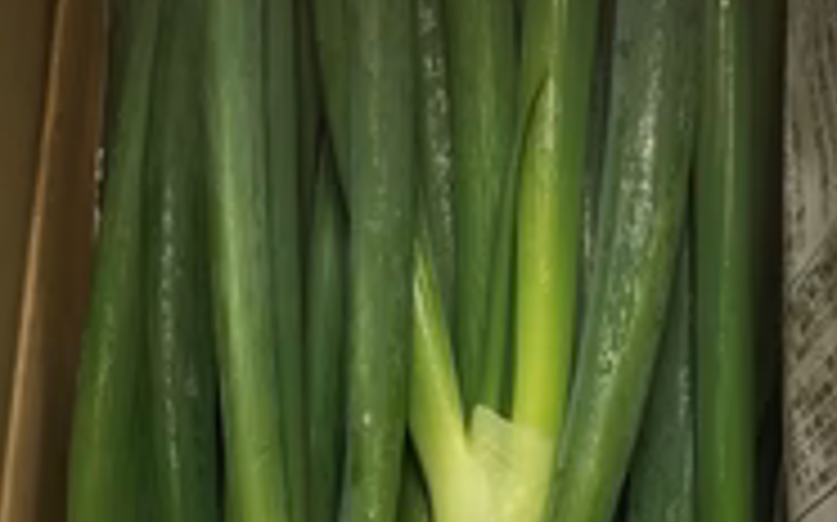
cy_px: 580
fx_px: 1505
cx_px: 513
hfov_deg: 31.0
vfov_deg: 18.9
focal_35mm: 66
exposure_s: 1/30
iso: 100
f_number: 2.2
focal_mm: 4.15
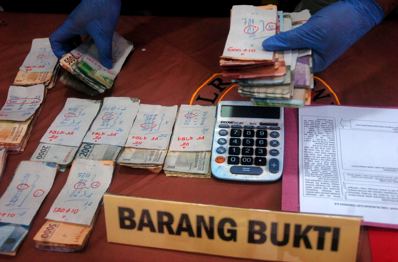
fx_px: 413
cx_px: 199
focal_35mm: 38
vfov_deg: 35.2
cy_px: 131
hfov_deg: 51.5
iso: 640
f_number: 4
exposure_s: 1/60
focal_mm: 25
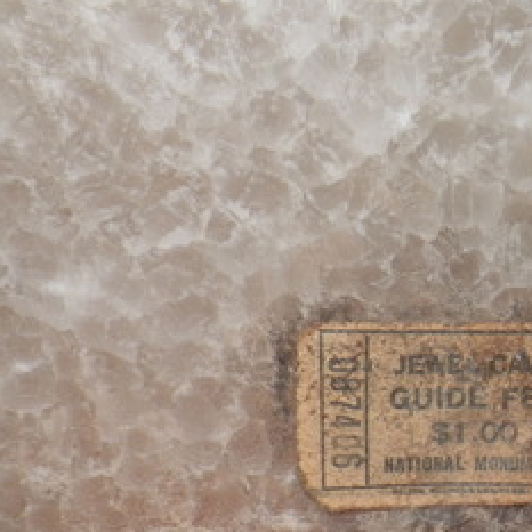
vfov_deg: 31.8
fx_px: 922
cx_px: 532
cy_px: 380
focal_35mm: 53
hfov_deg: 30.0
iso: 160
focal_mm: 5
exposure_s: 1/50
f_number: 4.2
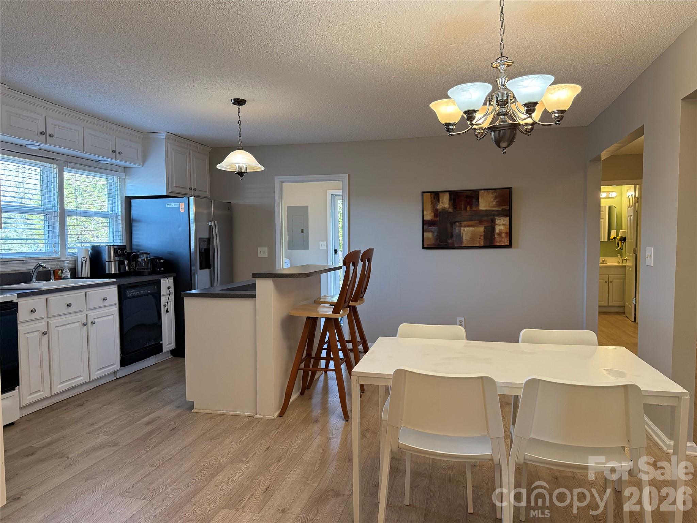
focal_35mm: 24
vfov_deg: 56.8
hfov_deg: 71.6
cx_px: 348
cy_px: 262
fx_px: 483
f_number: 1.78
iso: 320
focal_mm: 6.76
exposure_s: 1/120
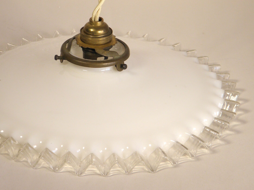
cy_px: 72
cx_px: 100
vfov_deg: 13.6
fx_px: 800
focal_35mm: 109
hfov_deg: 18.0
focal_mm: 14.3
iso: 100
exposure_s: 1/80
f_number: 4.4
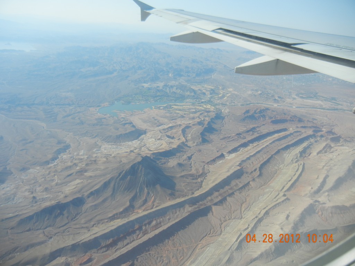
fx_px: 308
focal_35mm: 30
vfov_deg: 46.8
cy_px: 133
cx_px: 178
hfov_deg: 60.0
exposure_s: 1/308
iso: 160
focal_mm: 5.4
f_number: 7
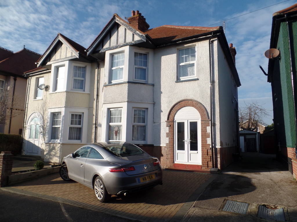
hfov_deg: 73.9
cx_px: 148
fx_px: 197
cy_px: 111
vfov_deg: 58.9
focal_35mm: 23
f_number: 3.5
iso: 80
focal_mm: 4.1
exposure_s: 1/750
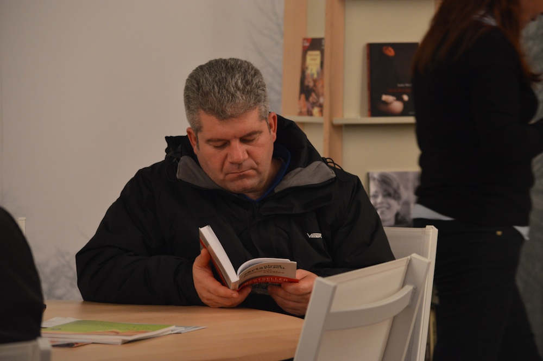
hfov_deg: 11.4
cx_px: 272
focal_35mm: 180
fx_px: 2713
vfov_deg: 7.6
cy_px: 180
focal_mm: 120
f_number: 4.8
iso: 800
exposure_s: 1/40
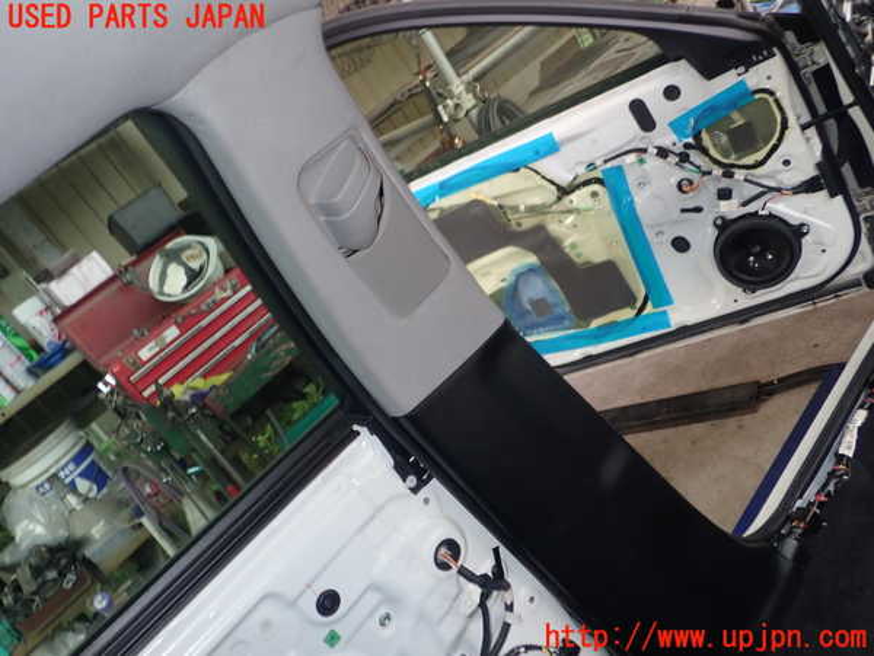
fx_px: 757
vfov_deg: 46.8
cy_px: 328
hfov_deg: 60.0
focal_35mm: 30
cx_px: 437
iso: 200
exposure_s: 1/30
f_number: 2.3
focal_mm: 5.5
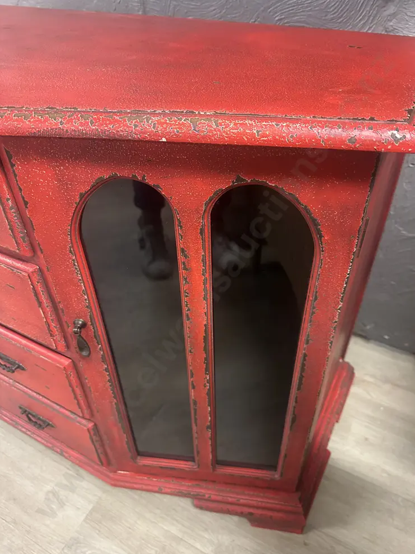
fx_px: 400
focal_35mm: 25
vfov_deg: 69.4
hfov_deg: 54.9
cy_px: 287
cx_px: 215
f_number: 1.78
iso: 500
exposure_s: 1/50
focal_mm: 6.86
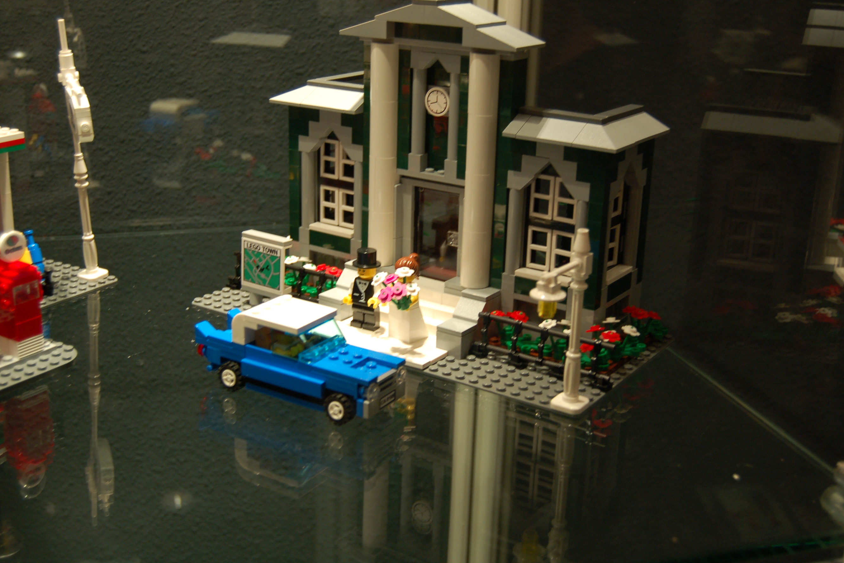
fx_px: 1031
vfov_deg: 30.5
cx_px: 411
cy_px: 255
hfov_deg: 44.5
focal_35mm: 44
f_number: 4.2
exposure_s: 1/40
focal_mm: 26
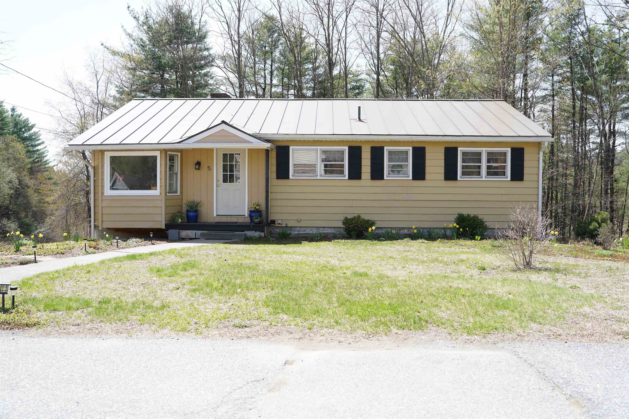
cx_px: 314
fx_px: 489
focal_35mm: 28
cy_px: 210
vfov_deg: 46.4
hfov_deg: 65.5
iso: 100
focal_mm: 28
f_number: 4
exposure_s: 1/320
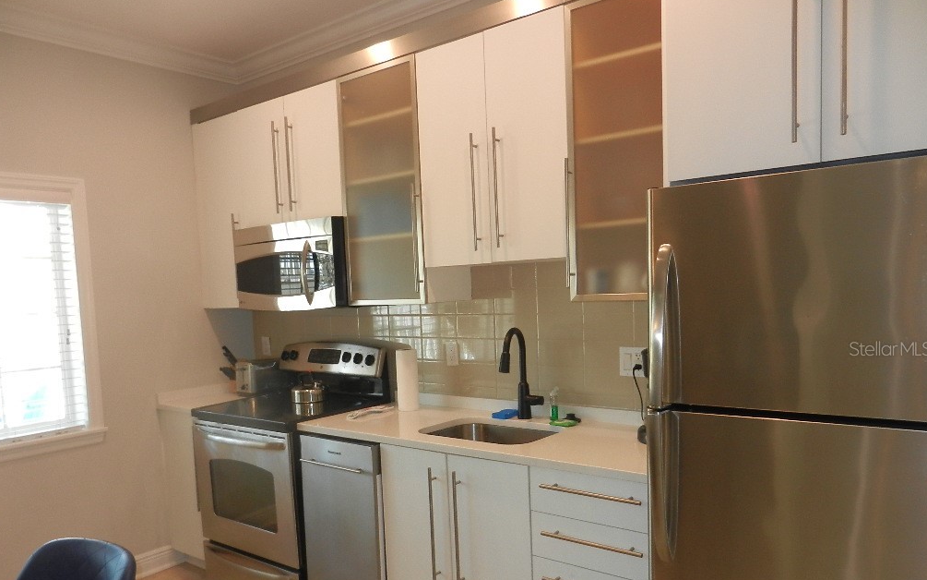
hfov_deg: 68.4
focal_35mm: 27
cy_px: 348
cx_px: 464
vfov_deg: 45.8
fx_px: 682
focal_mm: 4.5
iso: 200
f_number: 3.5
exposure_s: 1/30
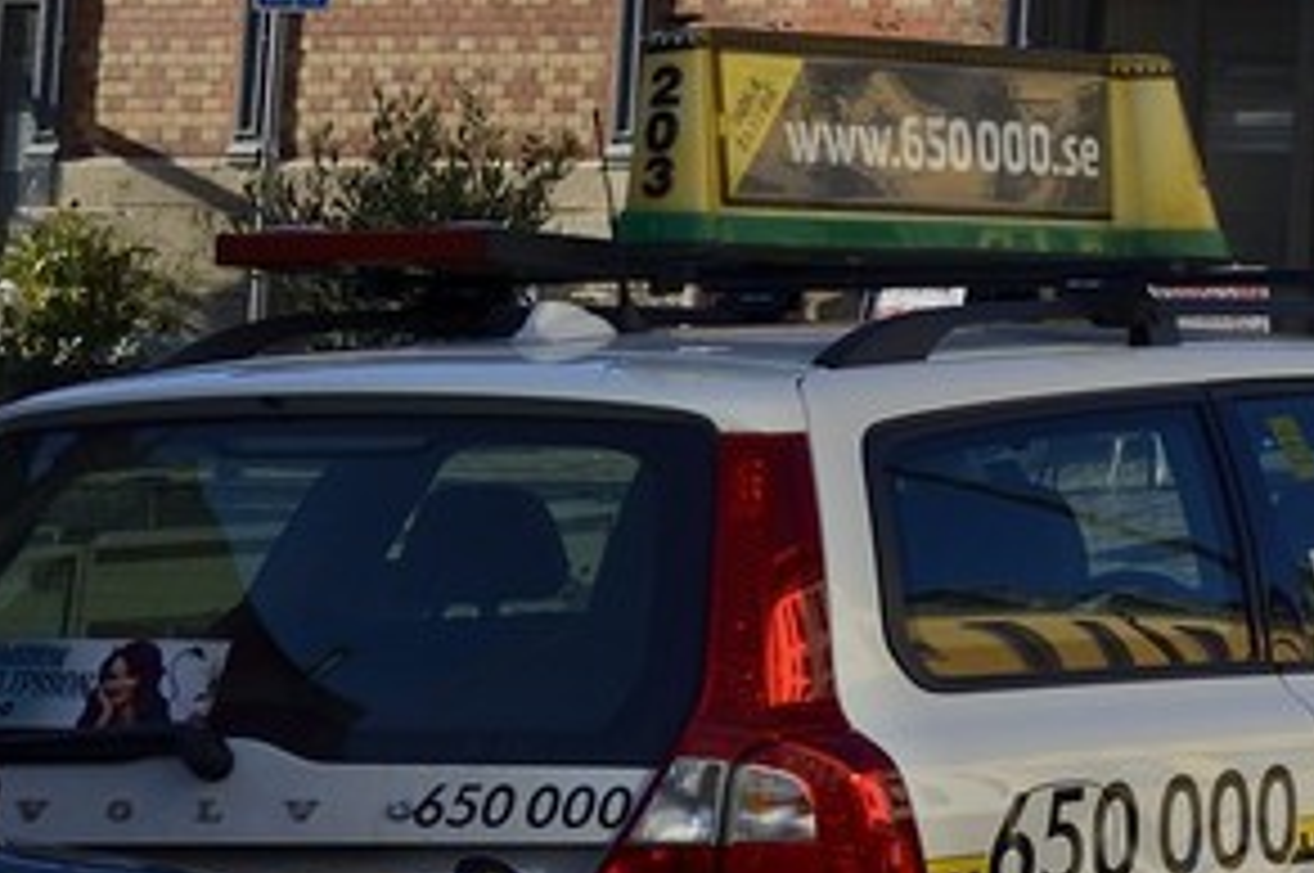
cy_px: -670
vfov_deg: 6.1
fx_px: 7984
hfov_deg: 8.4
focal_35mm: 219
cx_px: 3474
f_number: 11
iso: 200
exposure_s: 1/200
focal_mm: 40
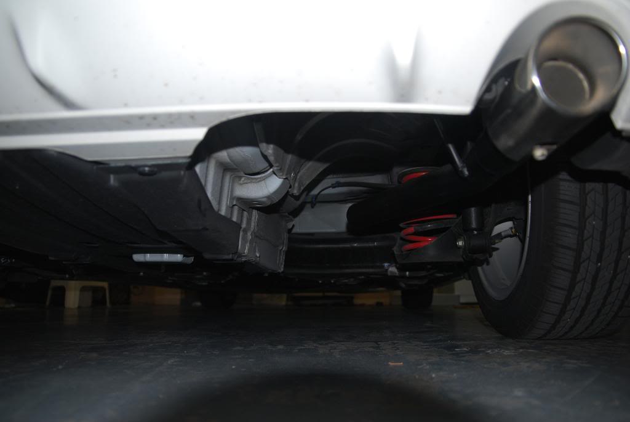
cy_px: 211
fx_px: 447
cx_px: 315
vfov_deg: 50.5
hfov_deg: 70.4
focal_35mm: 26
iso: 200
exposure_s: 1/60
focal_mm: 17
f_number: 2.8
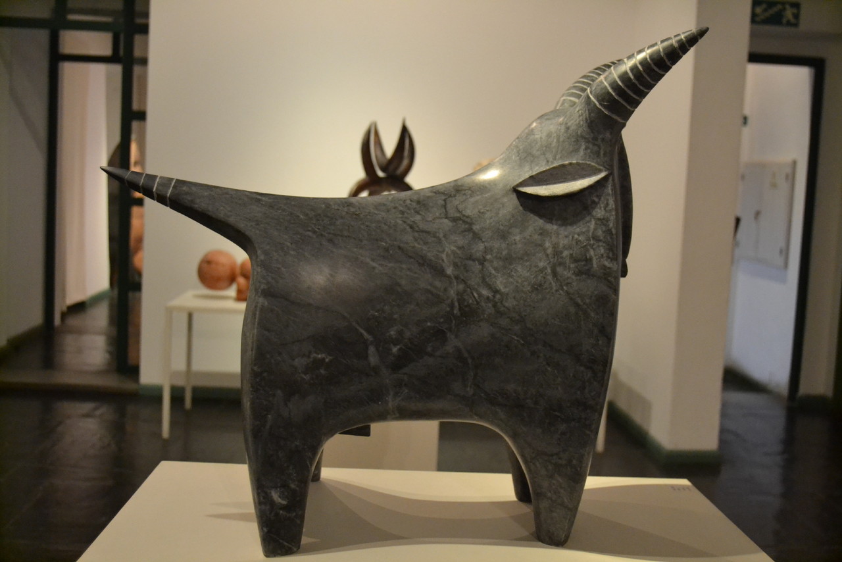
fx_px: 912
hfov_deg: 49.5
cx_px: 421
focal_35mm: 39
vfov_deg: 34.2
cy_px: 281
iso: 3200
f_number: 4
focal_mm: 26
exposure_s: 1/40
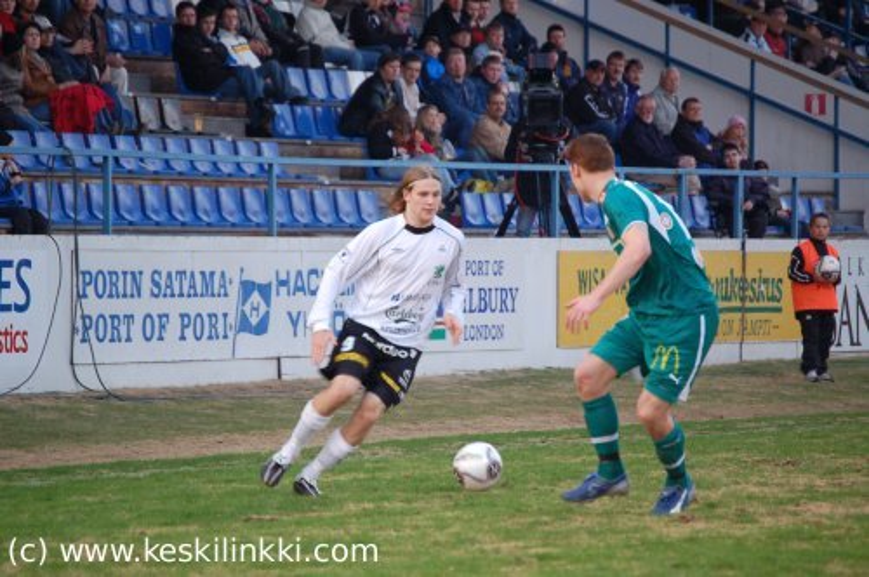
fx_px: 7232
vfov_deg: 4.6
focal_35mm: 300
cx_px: 434
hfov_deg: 6.9
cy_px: 288
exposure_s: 1/200
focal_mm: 200
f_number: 5.6
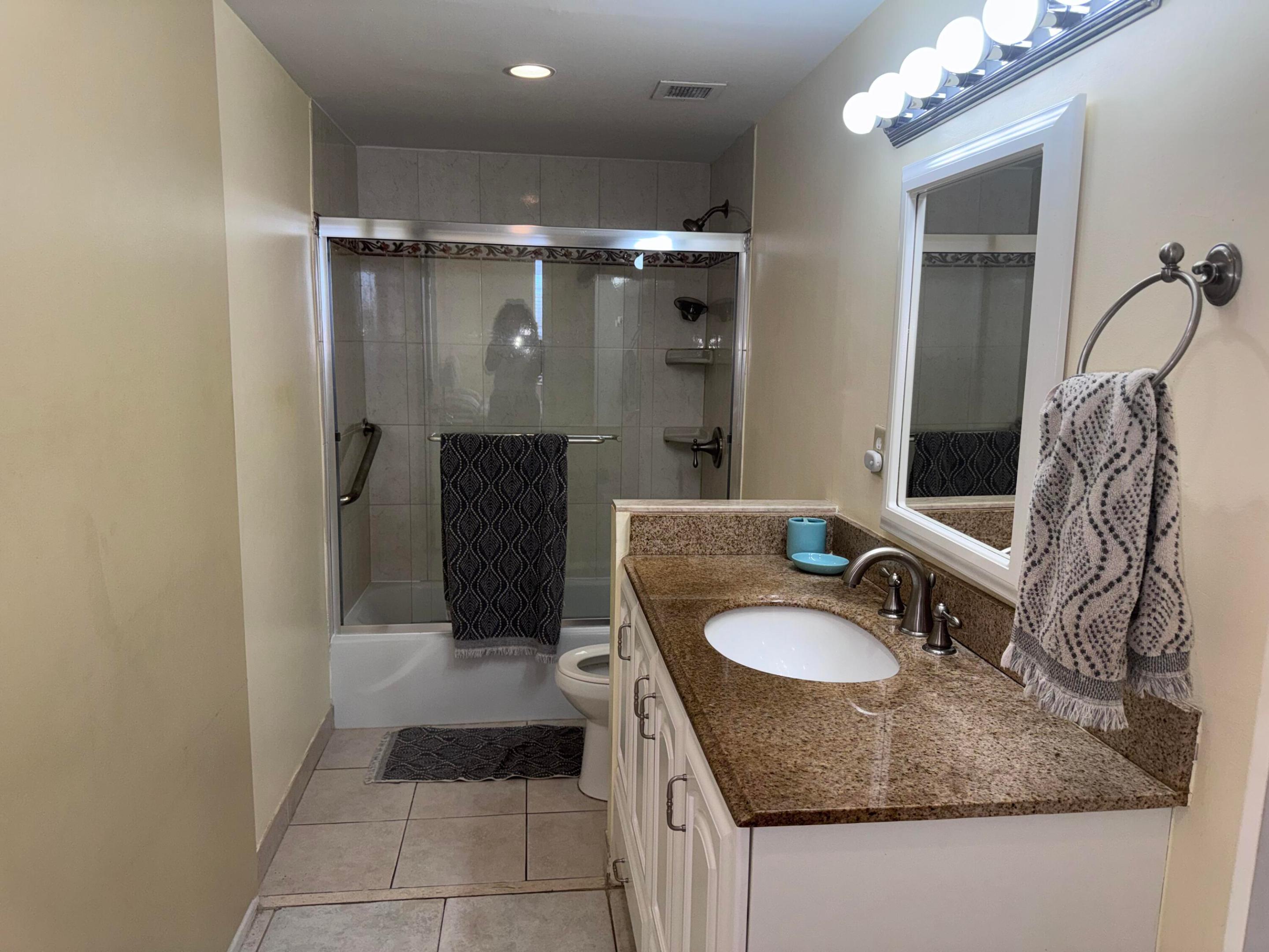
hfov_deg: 71.6
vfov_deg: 56.8
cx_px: 634
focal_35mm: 24
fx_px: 880
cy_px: 476
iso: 50
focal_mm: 6.76
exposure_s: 1/153
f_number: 1.78
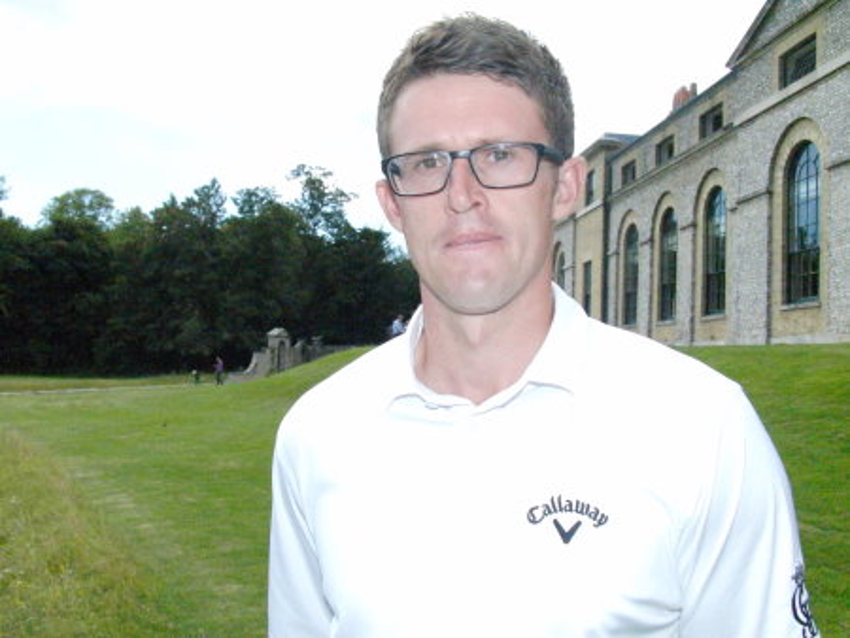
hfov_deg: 51.3
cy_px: 319
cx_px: 425
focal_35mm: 36
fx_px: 884
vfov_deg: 39.7
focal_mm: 7.3
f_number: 9.4
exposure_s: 1/2000
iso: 1600
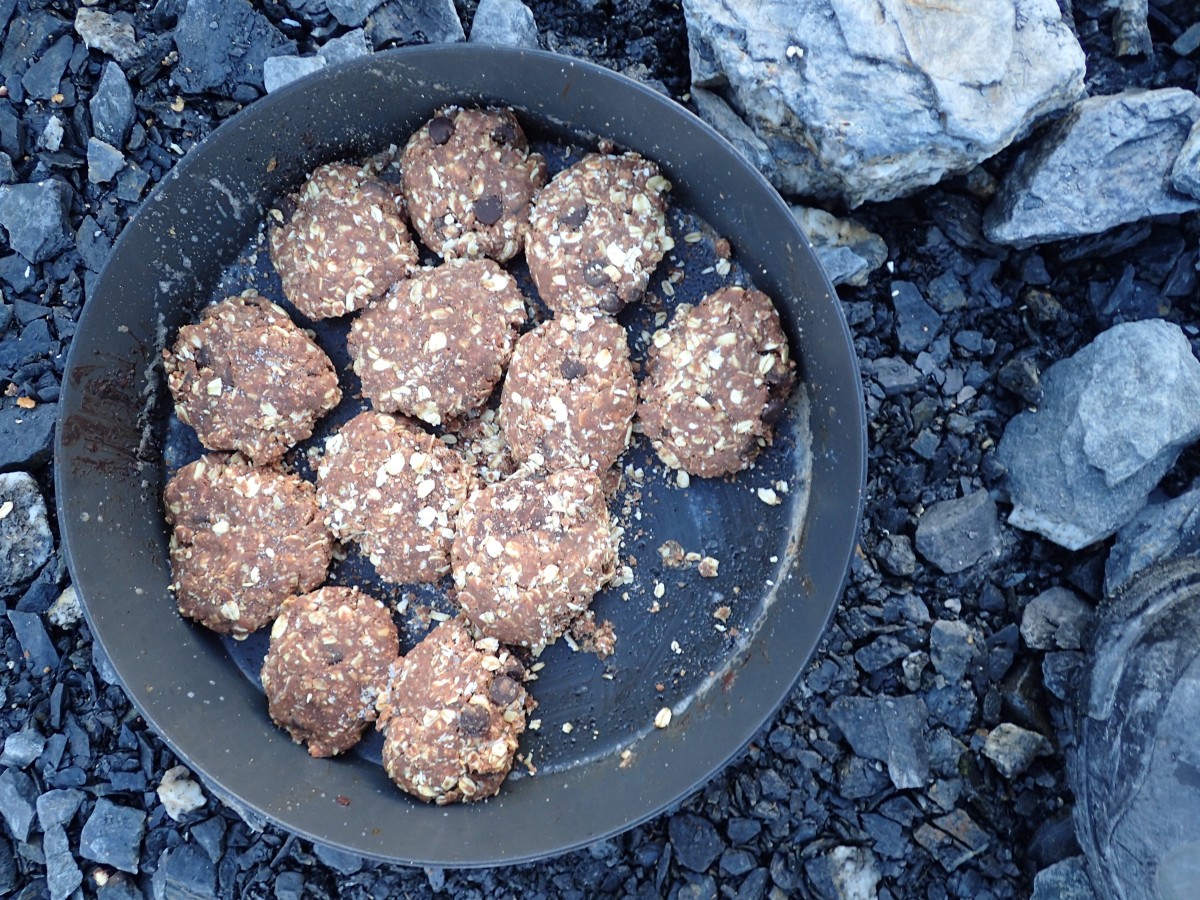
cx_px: 600
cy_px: 450
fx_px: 1040
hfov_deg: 60.0
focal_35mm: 30
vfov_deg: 46.8
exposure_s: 1/60
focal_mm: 5.5
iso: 100
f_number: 2.3
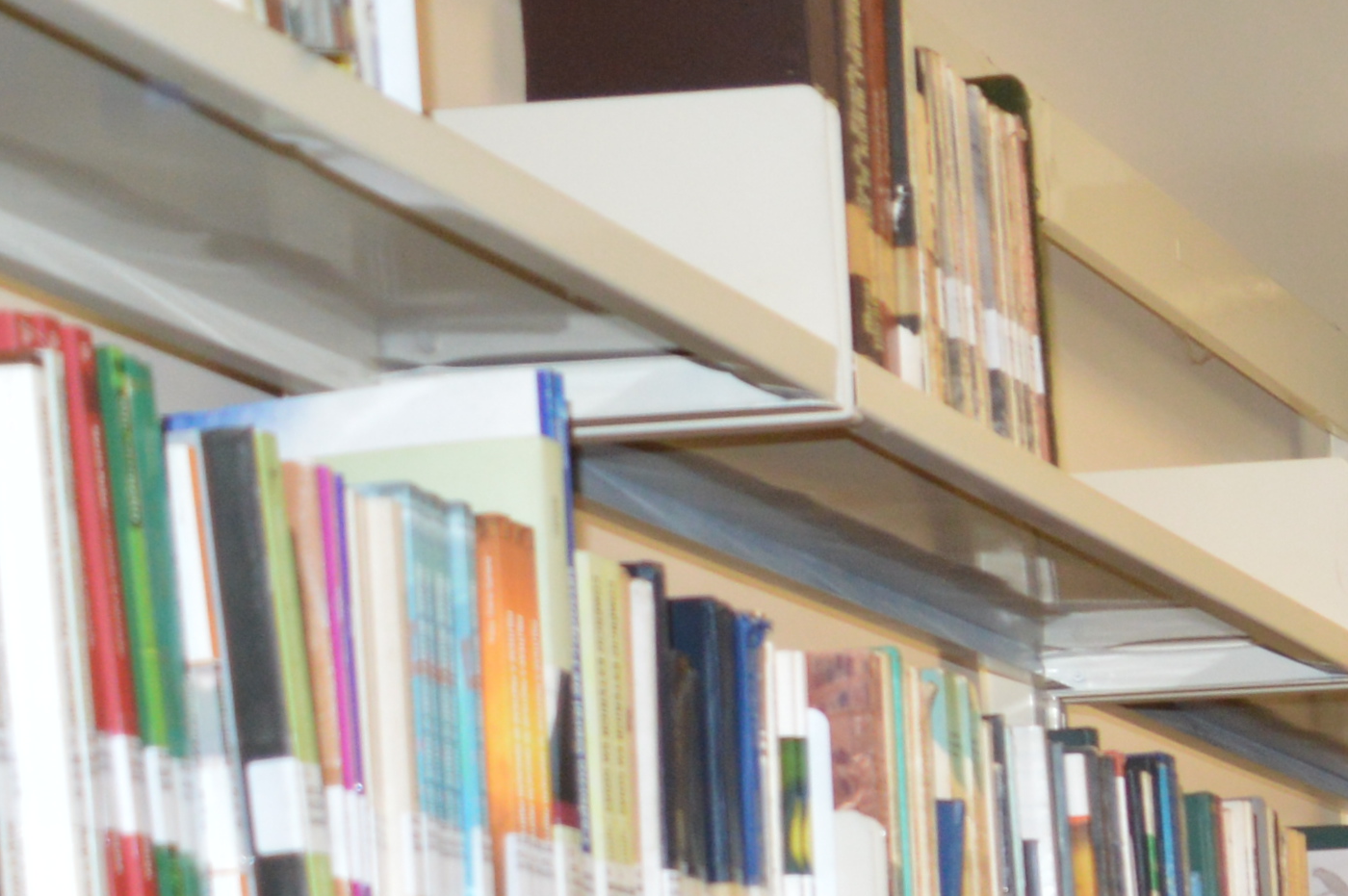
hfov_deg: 15.4
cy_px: 1406
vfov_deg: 11.3
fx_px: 4340
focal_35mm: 116
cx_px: 2367
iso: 560
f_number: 3.5
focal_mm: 18
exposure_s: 1/60
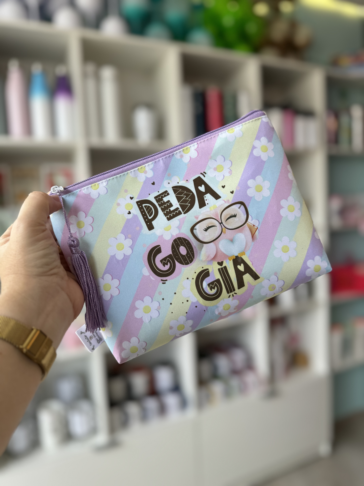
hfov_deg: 56.8
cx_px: 182
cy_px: 243
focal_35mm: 24
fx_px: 336
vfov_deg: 71.6
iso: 80
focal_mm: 6.76
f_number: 1.78
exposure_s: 1/488
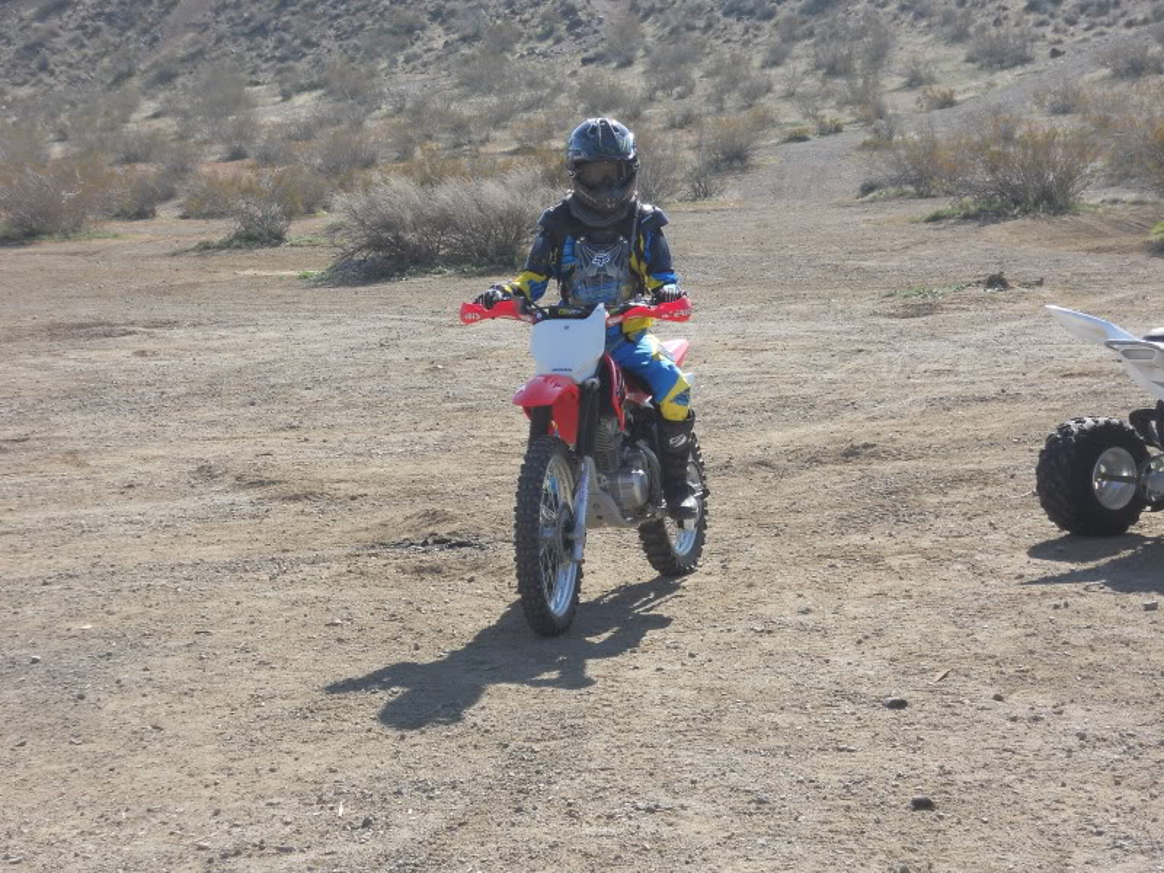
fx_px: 2589
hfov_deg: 25.3
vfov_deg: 19.1
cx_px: 582
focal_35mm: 77
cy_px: 436
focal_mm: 13.9
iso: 80
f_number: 5.9
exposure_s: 1/250
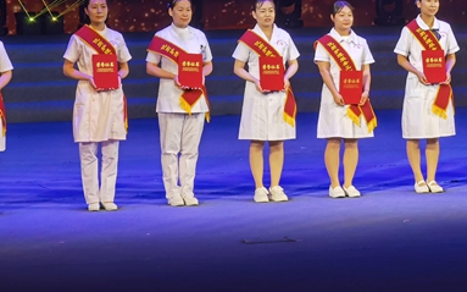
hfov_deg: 9.7
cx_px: 316
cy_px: 31
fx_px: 2748
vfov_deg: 6.1
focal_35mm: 216
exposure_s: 1/120
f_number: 3.4
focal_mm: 14.46
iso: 50
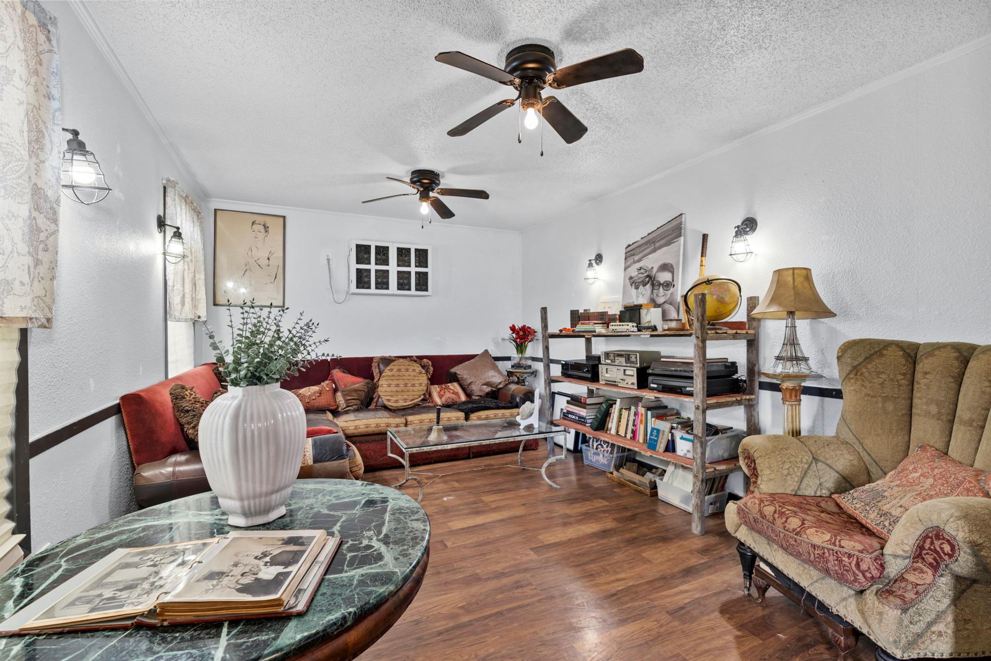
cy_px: 330
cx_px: 496
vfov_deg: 73.7
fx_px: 440
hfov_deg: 96.7
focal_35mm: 16
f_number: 7.1
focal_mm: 16
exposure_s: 1
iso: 320
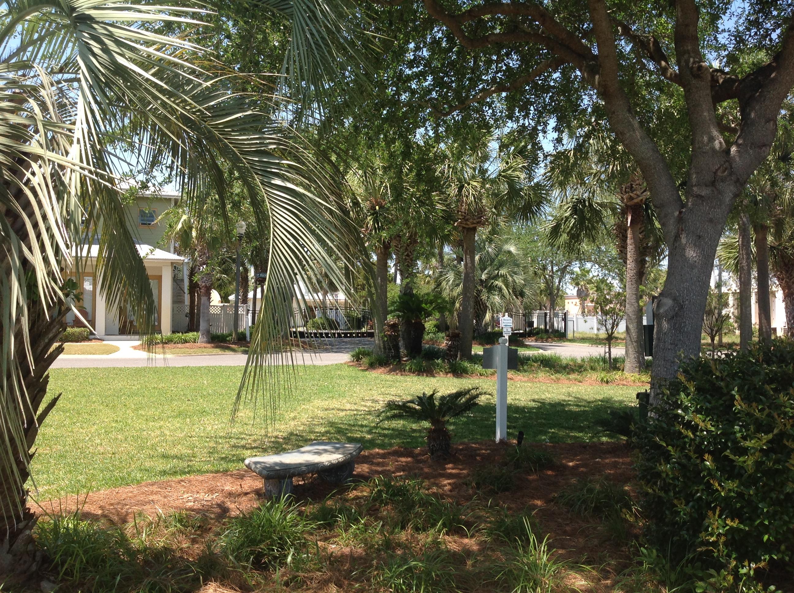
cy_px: 296
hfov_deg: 52.7
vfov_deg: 40.6
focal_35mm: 35
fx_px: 802
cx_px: 397
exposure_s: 1/817
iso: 50
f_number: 2.4
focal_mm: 4.28
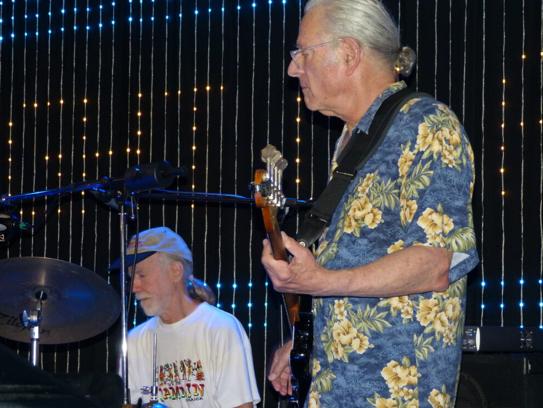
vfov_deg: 13.6
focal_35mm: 109
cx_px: 268
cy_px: 200
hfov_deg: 18.0
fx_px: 1710
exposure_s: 1/60
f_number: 3.5
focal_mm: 19
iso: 400
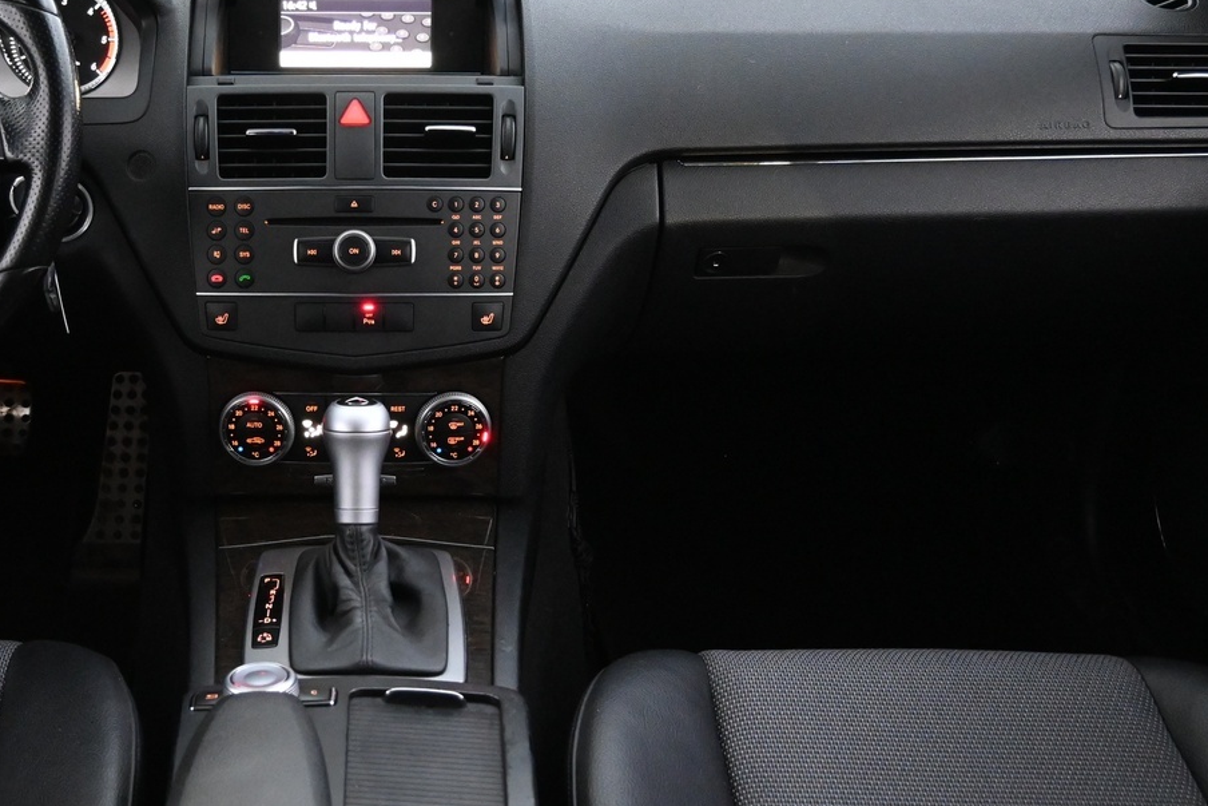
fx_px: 1443
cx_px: 361
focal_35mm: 43
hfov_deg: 44.5
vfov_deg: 31.2
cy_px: 344
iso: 3600
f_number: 3.5
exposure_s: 1/25
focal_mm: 16
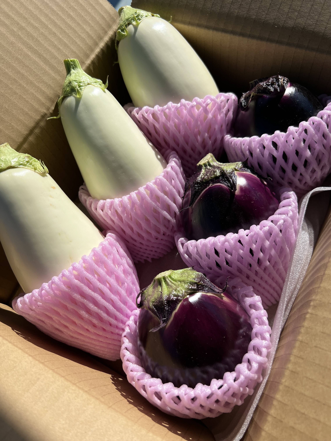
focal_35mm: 26
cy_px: 220
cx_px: 166
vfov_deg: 67.3
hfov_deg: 53.1
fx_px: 331
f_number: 1.5
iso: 50
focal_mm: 5.7
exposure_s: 1/5076
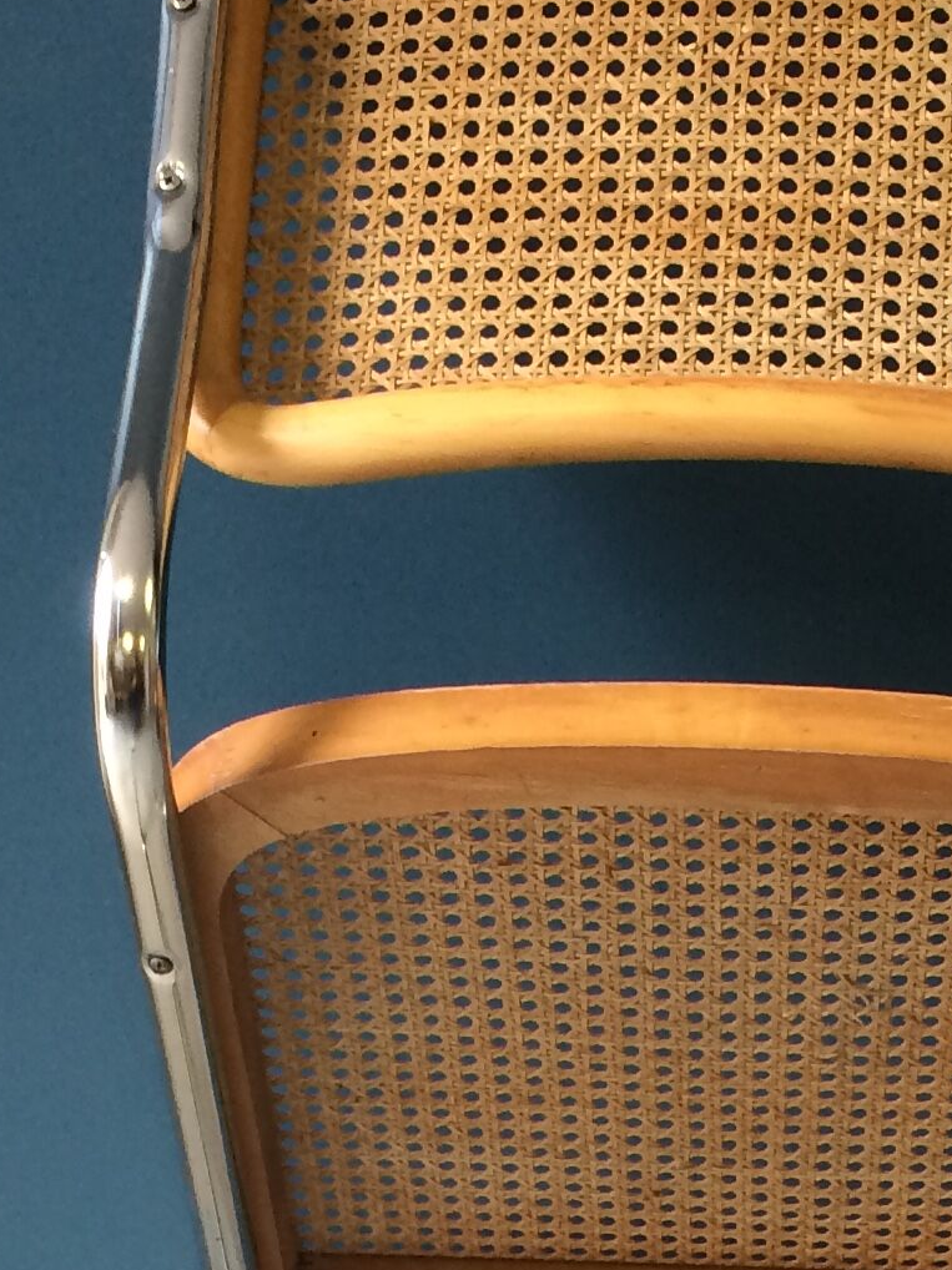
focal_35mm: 93
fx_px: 3412
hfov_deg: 15.8
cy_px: 1359
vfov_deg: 20.2
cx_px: 731
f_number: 2.2
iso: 50
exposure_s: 1/33
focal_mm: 4.15
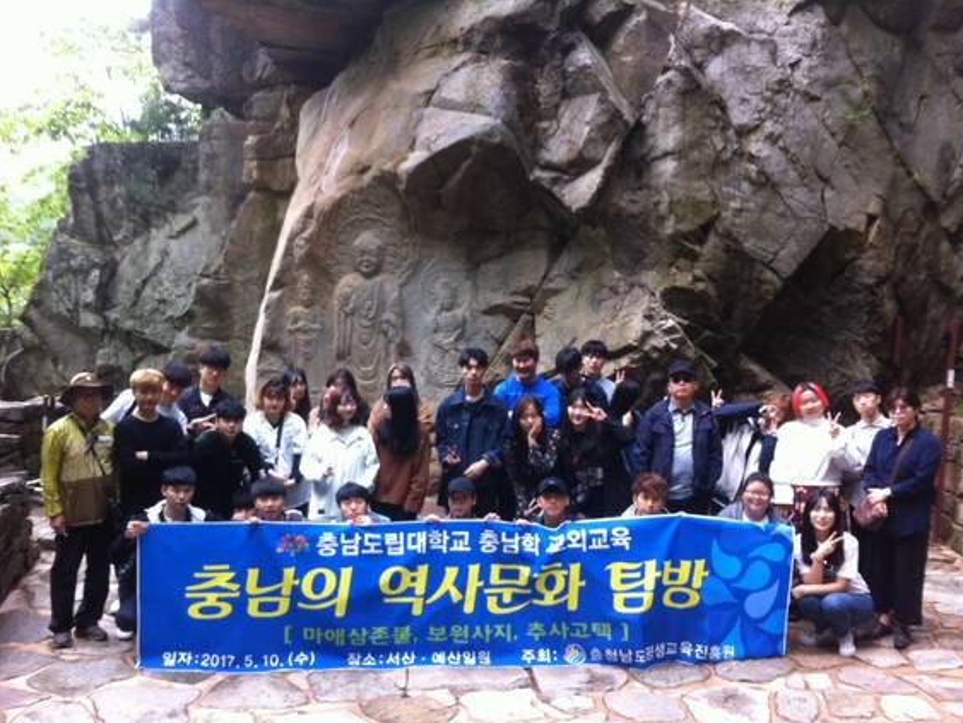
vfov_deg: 39.7
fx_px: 1002
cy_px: 369
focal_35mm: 36
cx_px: 479
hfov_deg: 51.3
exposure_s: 1/120
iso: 100
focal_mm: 3.85
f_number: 2.8
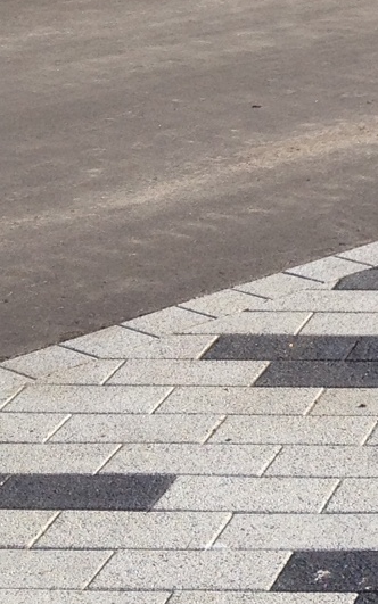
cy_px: -125
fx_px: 2356
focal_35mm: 143
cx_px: 838
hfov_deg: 8.5
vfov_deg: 14.2
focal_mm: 4.28
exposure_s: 1/1151
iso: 50
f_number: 2.4
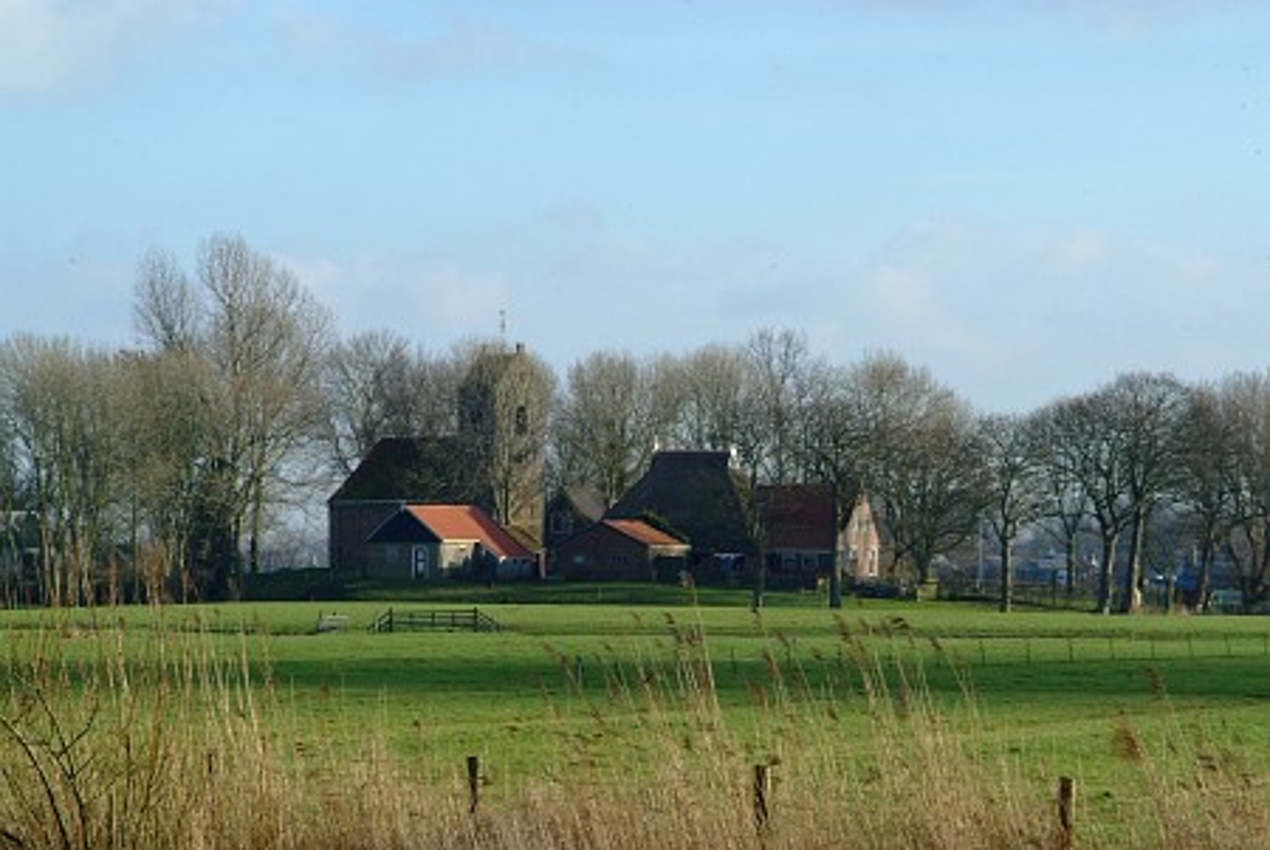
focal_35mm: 203
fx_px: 7168
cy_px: 425
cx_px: 635
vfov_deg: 6.8
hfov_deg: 10.1
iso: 400
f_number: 13
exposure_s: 1/250
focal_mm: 135
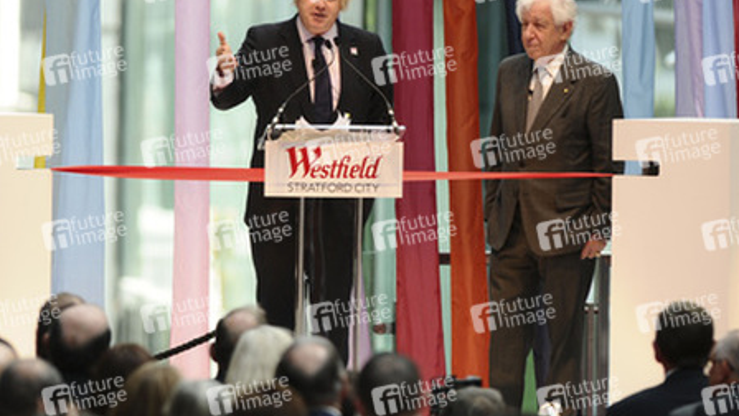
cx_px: 370
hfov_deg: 4.6
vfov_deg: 2.6
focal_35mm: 474
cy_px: 190
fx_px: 9288
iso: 320
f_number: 4
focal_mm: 300
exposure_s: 1/500
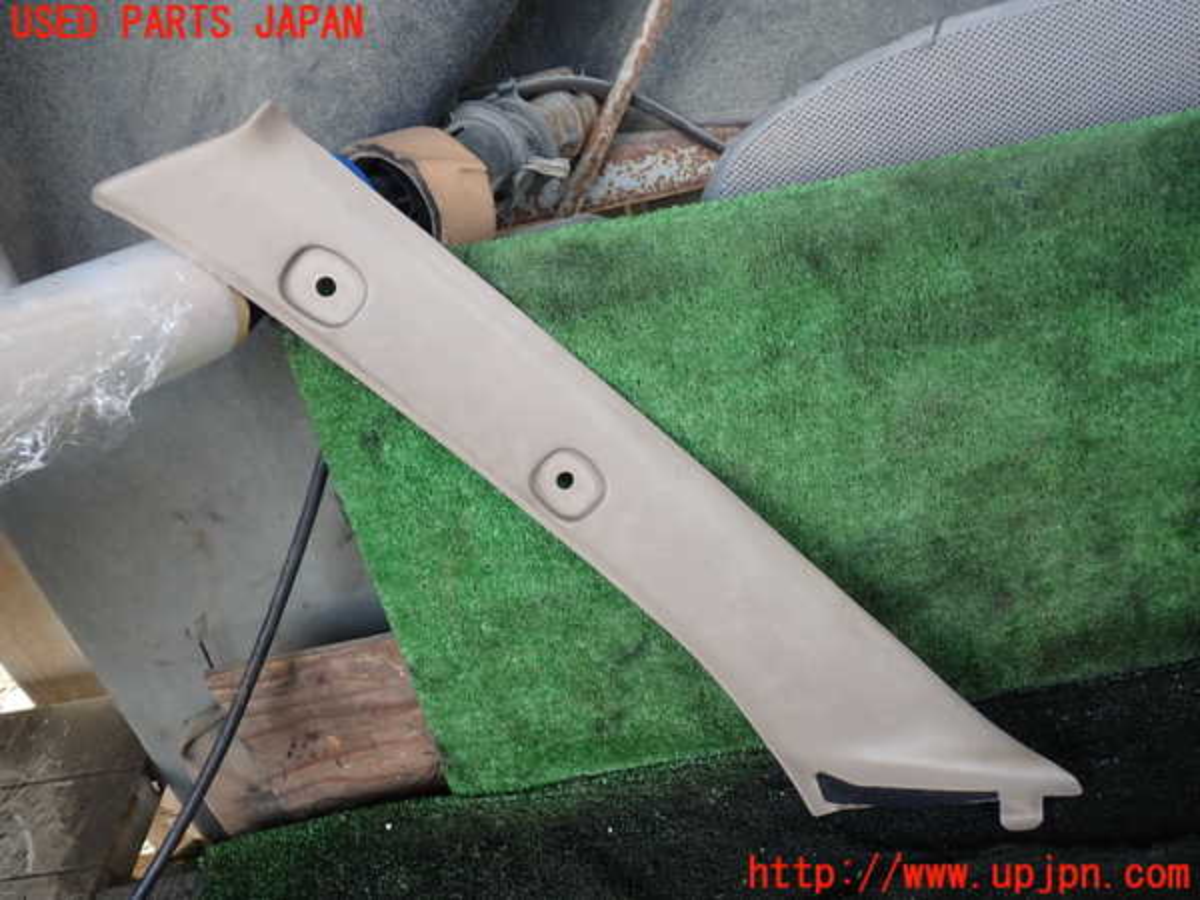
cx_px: 600
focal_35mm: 30
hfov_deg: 60.0
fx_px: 1040
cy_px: 450
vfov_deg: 46.8
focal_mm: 5.4
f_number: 2.3
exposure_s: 1/80
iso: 100
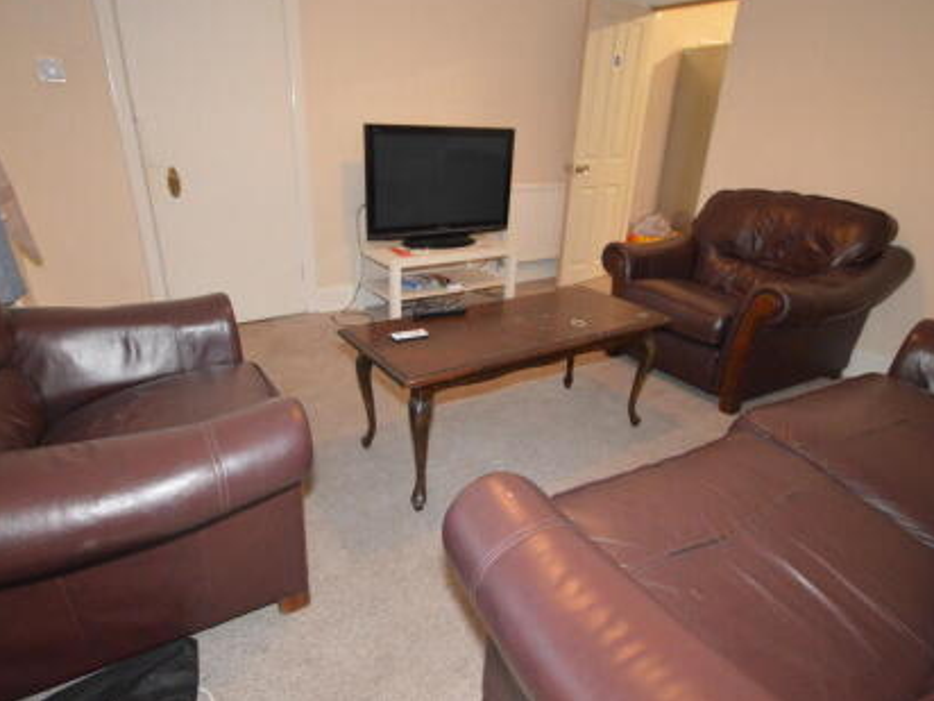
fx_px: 540
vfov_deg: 66.0
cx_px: 460
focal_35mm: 20
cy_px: 346
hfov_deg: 81.7
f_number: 4.5
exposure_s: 1/60
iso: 3200
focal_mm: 12
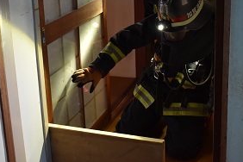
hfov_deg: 29.3
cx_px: 128
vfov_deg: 19.6
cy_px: 33
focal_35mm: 69
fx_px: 465
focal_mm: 27
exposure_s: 1/60
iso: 800
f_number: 4
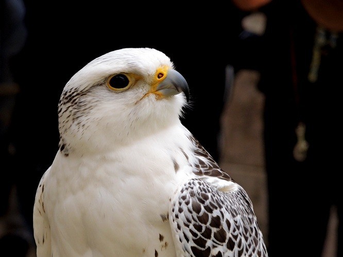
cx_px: 172
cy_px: 128
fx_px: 1982
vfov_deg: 7.4
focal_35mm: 200
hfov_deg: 9.9
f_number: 4
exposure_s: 1/500
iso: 200
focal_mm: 42.8
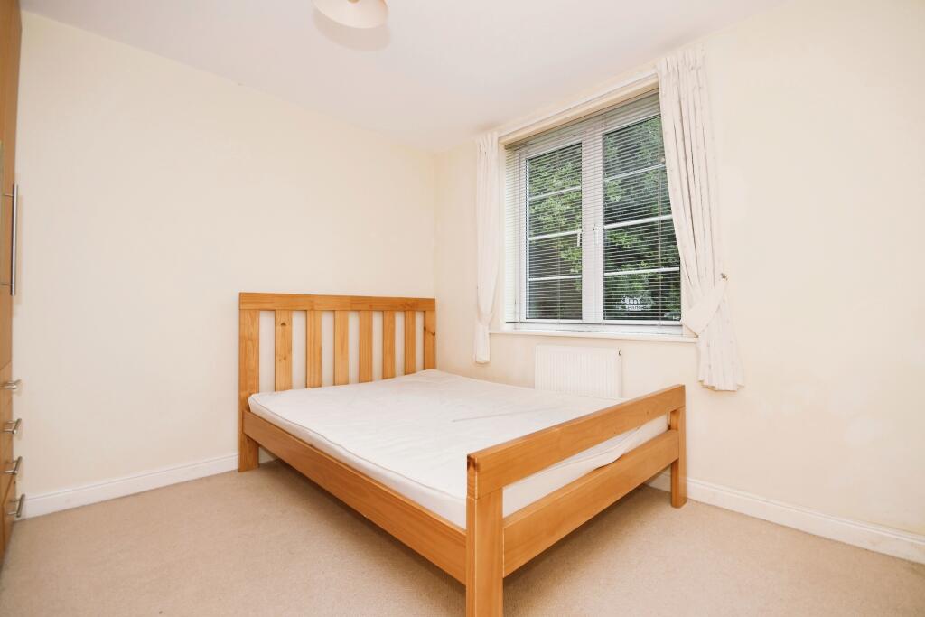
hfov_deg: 100.4
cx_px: 462
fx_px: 385
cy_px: 308
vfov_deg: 77.3
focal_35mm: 15
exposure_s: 1/60
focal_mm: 10
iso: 400
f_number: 8
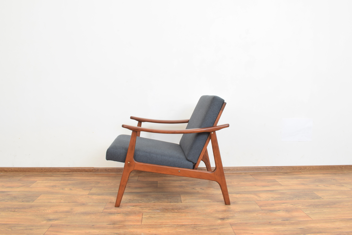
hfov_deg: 61.9
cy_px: 118
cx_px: 176
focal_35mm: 30
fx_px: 293
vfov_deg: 43.6
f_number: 25
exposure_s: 5
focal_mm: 20
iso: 100
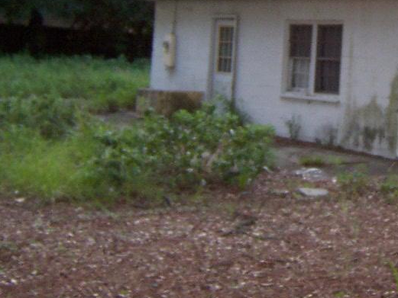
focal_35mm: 76
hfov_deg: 24.2
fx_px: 874
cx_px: 420
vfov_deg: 19.1
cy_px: 34
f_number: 2.8
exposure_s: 1/60
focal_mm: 5.5
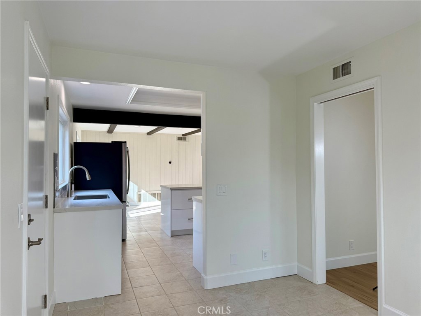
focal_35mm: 24
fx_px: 292
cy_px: 158
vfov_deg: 56.8
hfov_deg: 71.6
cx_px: 210
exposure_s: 1/304
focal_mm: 6.76
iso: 100
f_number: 1.78
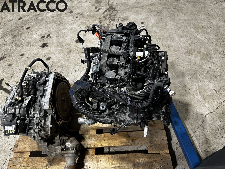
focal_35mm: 24
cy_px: 84
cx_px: 112
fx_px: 156
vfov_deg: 56.8
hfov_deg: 71.6
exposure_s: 1/100
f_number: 1.78
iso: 160
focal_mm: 6.86
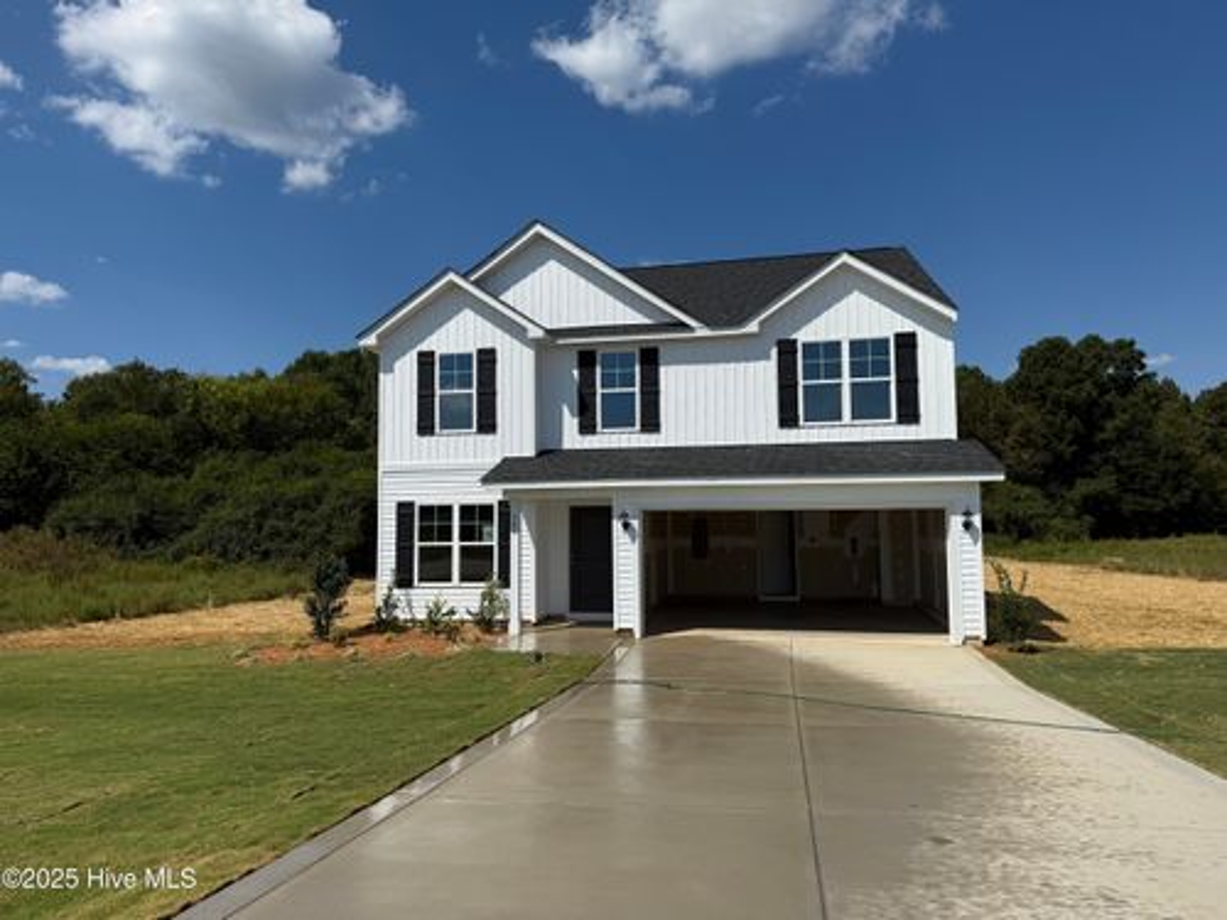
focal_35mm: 24
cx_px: 614
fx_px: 851
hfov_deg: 71.6
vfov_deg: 56.8
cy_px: 460
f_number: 1.78
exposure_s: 1/9091
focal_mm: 6.76
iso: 80
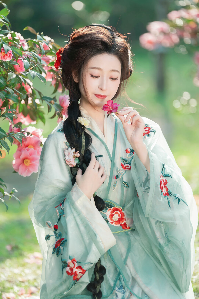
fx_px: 1310
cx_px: 100
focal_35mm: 158
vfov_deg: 13.0
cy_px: 150
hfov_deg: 8.7
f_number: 2.8
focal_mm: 158
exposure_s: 1/320
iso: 125
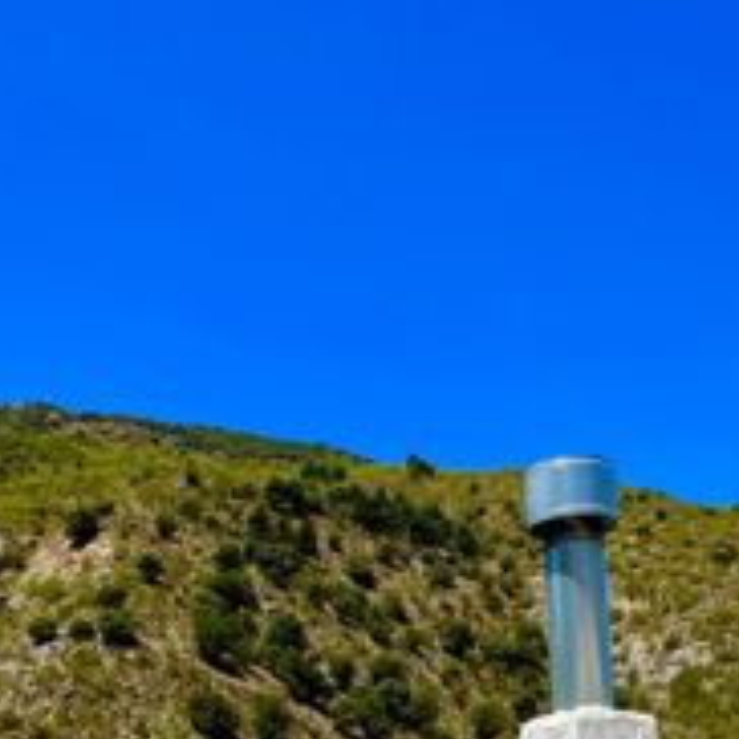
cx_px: 376
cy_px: 780
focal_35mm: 48
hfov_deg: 35.4
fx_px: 1159
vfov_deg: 31.9
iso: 50
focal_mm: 2.22
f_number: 2.2
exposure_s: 1/4464
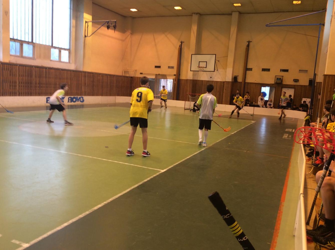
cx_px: 168
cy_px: 125
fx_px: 309
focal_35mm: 32
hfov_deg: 56.9
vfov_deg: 44.0
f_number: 2.4
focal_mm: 3.3
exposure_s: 1/25
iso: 32
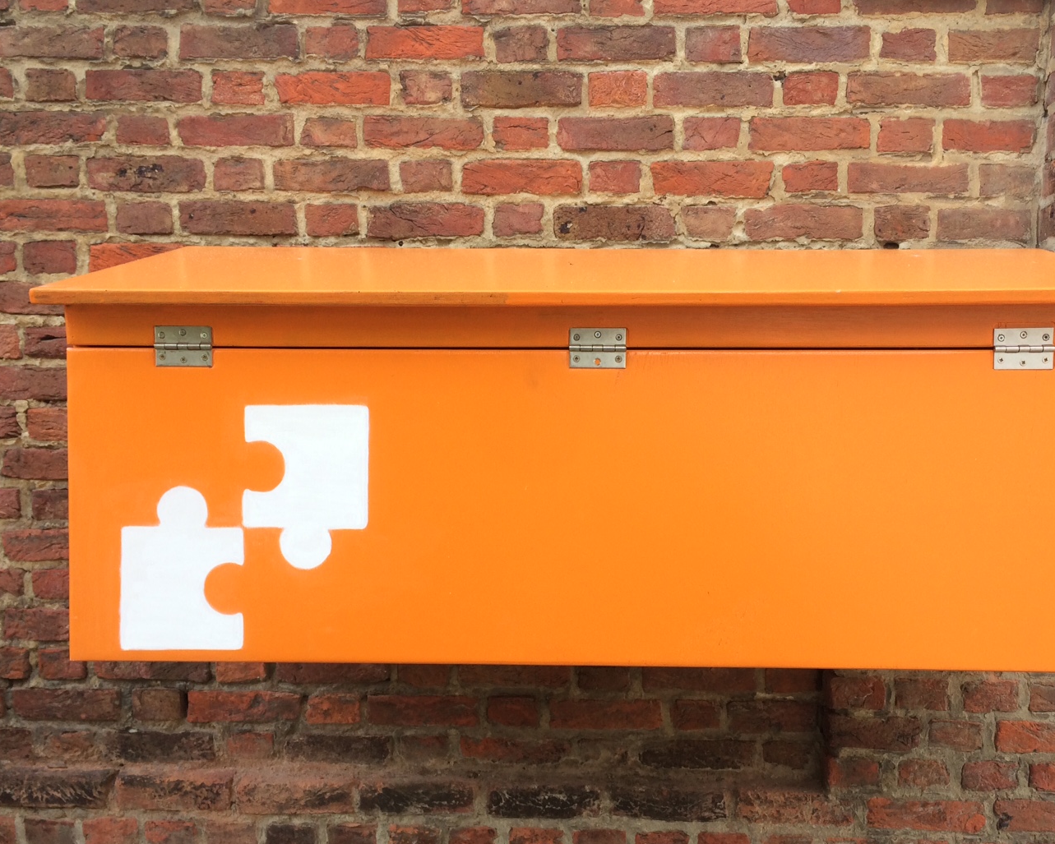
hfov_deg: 50.1
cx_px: 594
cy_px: 489
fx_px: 1124
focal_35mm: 36
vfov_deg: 41.1
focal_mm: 4.15
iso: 32
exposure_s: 1/263
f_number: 2.2
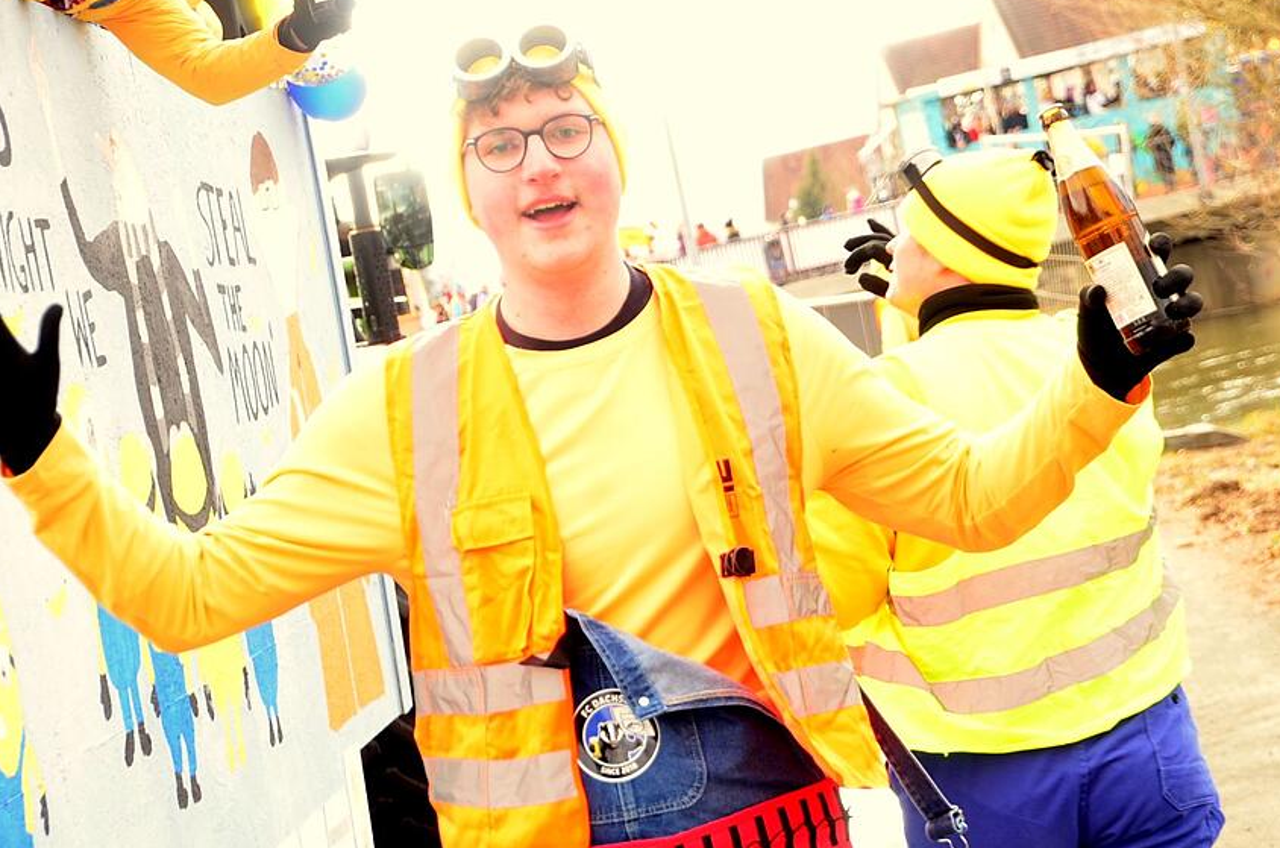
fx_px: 3406
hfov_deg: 21.3
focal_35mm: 96
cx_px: 588
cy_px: 472
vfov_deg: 14.2
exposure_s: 1/100
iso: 400
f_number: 5.6
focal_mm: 50
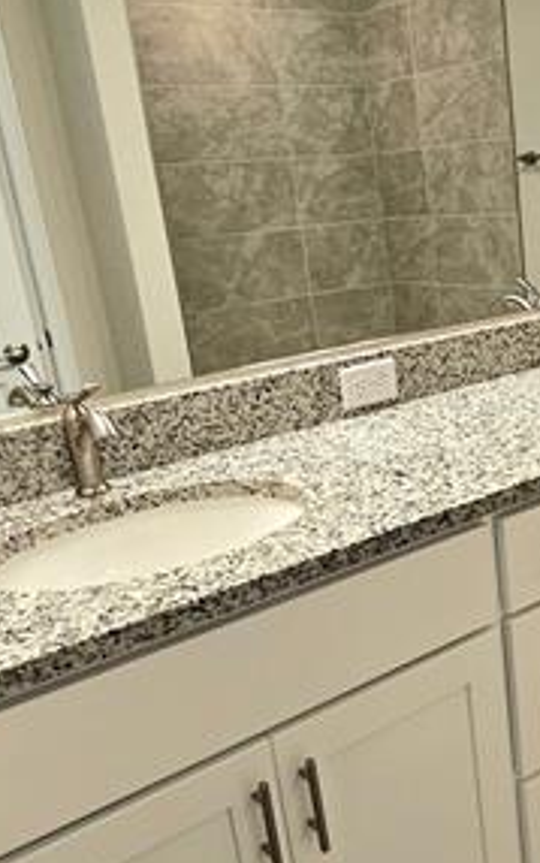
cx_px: 540
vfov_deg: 52.7
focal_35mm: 37
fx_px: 870
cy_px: 465
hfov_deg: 31.8
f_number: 2.2
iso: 64
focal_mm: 2.2
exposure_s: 1/60.2
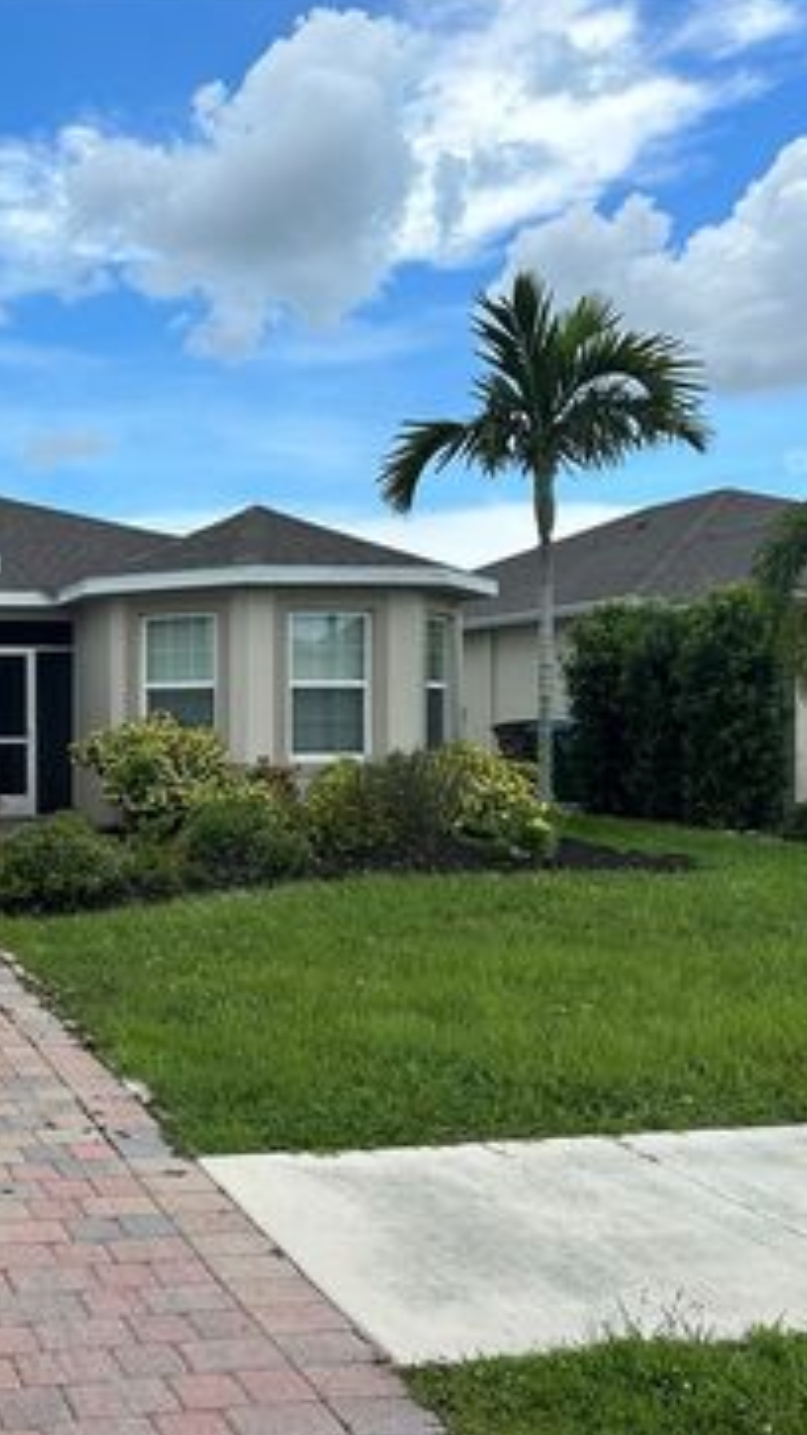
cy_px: 721
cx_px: -32
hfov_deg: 30.1
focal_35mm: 36
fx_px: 1370
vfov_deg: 55.3
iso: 80
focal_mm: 6.86
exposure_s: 1/3356
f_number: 1.78
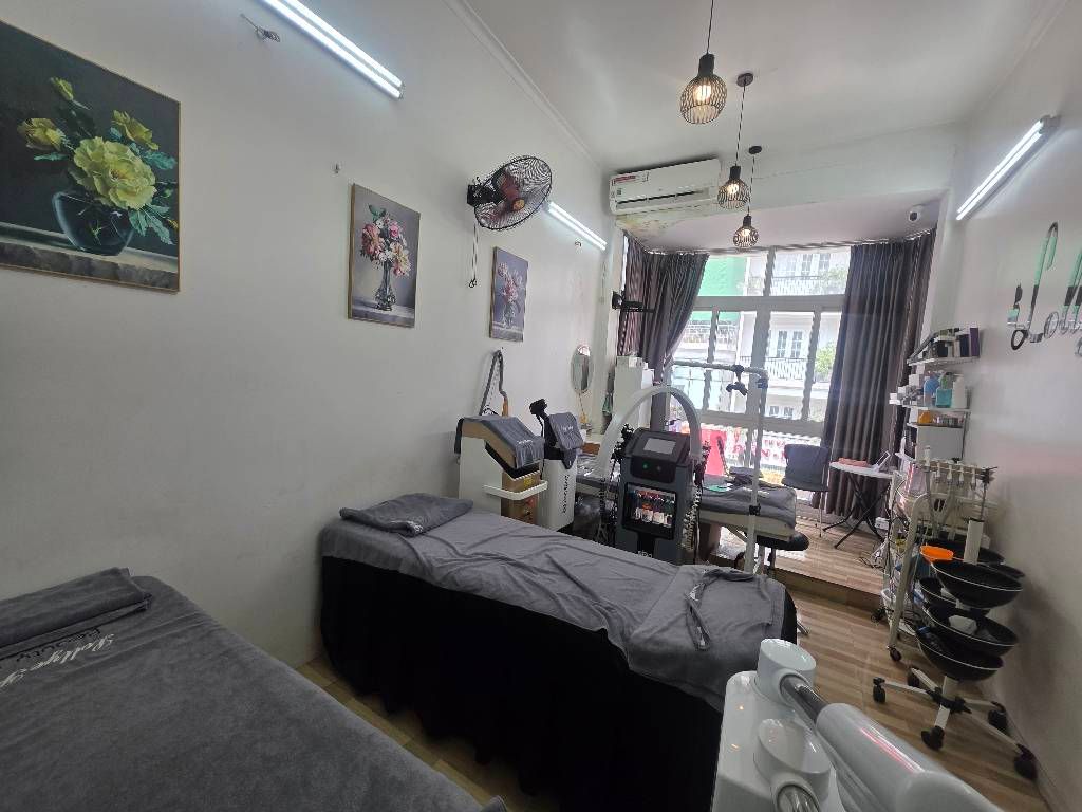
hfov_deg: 106.2
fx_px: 406
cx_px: 541
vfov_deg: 89.9
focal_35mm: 13
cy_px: 406
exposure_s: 1/150
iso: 32
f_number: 1.9
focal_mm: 2.2
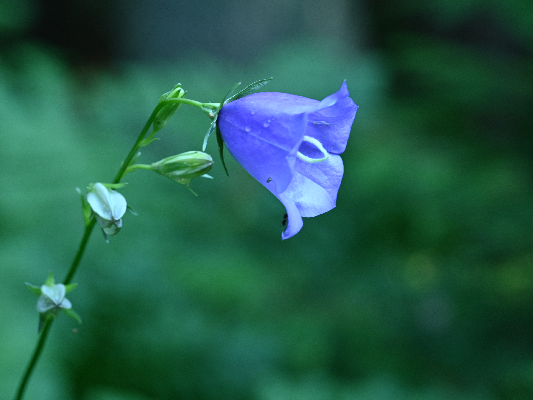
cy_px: 171
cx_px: 236
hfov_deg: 13.0
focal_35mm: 152
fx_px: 2340
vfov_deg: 9.8
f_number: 9
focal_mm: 120
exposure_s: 1/100
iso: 900
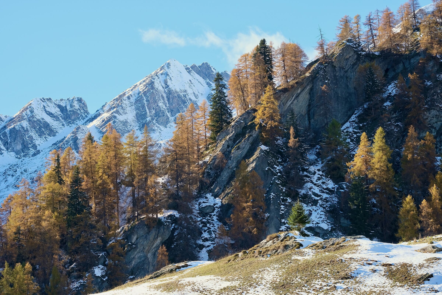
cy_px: 148
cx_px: 221
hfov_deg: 20.2
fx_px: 1240
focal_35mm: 101
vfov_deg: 13.6
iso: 320
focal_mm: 67.1
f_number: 9
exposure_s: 1/125
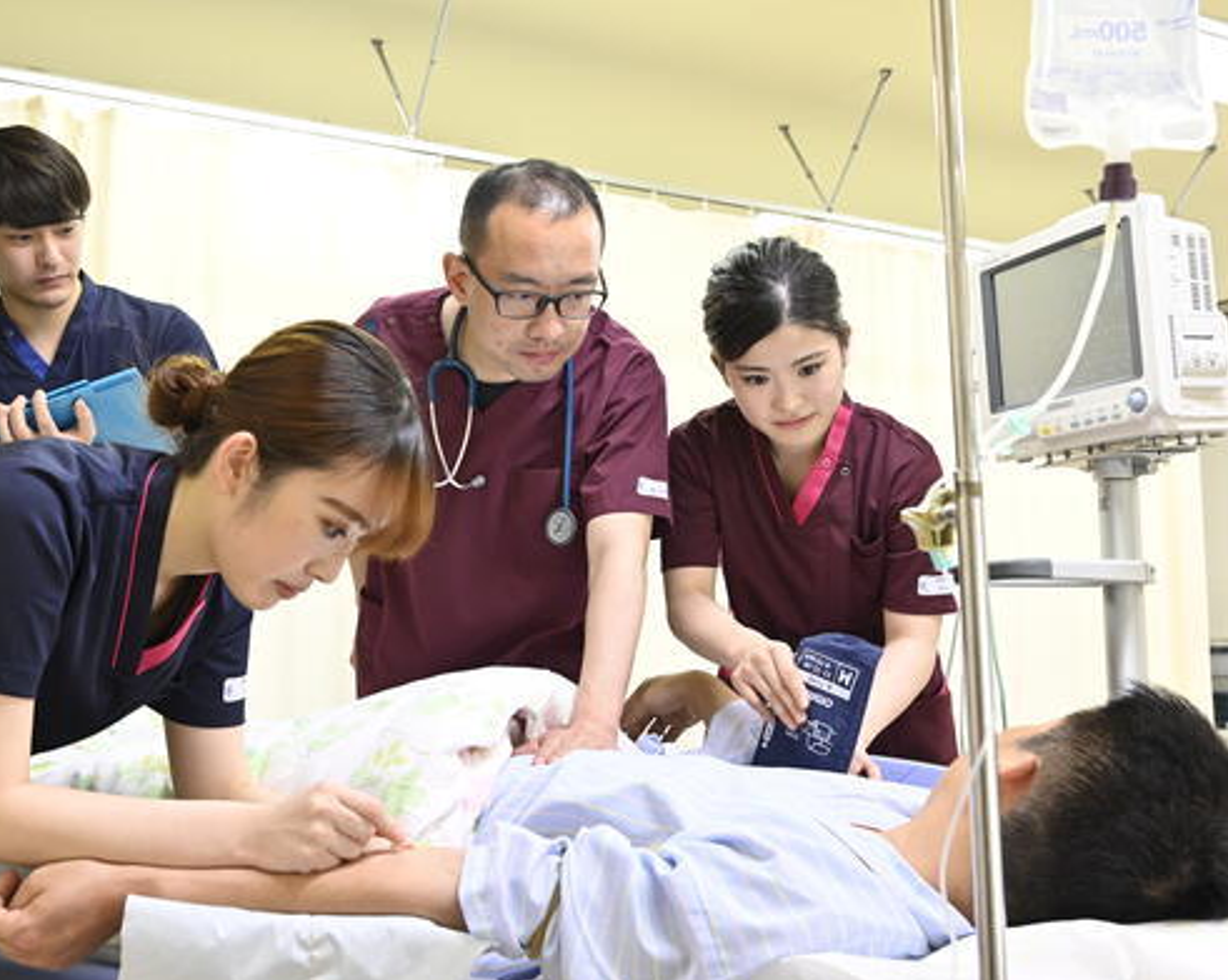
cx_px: 500
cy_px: 494
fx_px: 1437
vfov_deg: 37.7
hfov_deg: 46.0
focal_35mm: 40
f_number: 5.6
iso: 1600
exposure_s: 1/60
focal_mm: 34.5
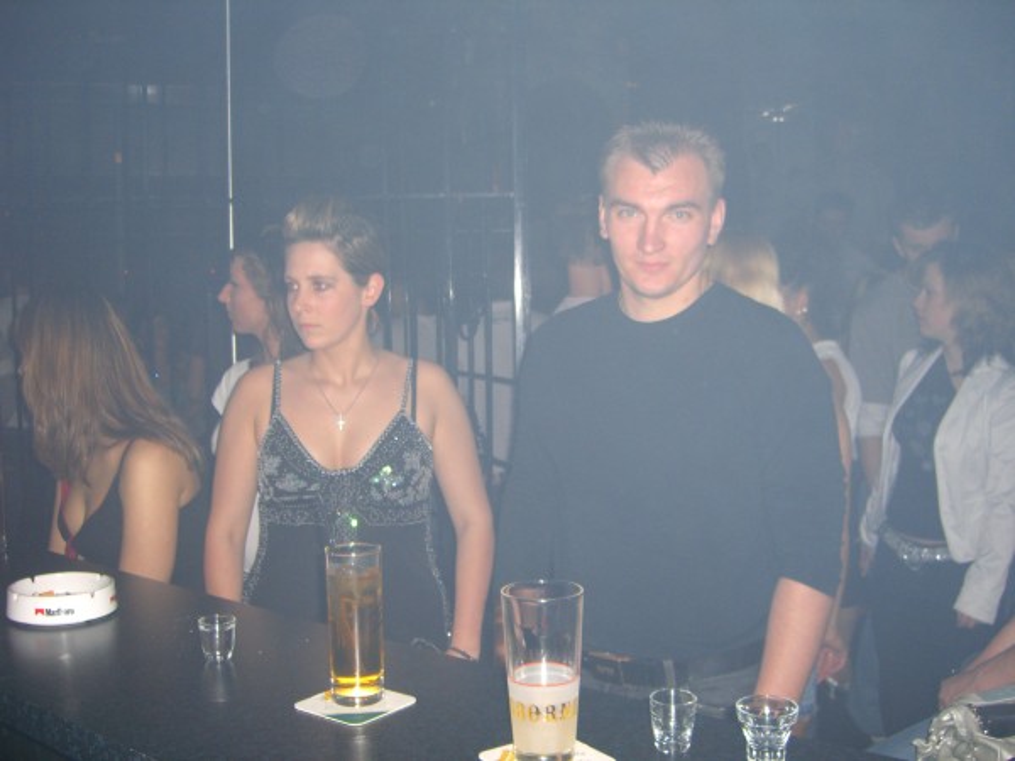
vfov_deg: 37.7
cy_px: 380
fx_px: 1114
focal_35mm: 38
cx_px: 508
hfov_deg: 49.0
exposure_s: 1/60
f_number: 2.8
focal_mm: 7.9
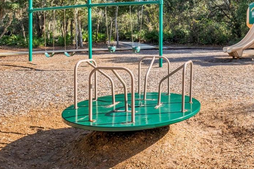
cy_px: 36
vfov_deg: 30.7
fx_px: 301
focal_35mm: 43
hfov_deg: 41.6
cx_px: 234
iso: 250
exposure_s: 1/40
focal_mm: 12.5
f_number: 9
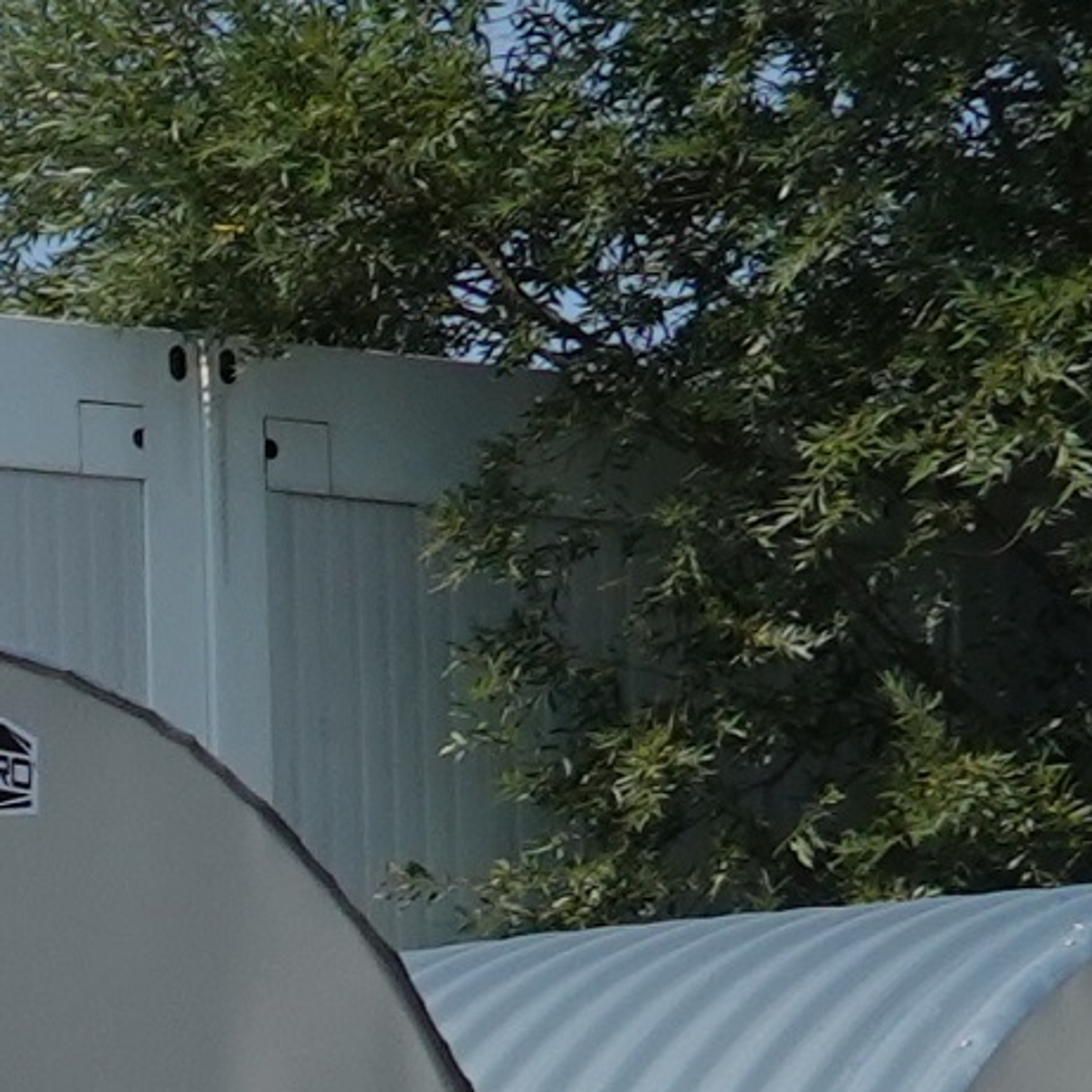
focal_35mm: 323
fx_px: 11528
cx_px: -2703
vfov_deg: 5.3
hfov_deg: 5.0
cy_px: 2060
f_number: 5.6
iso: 125
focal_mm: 14.69
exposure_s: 1/640
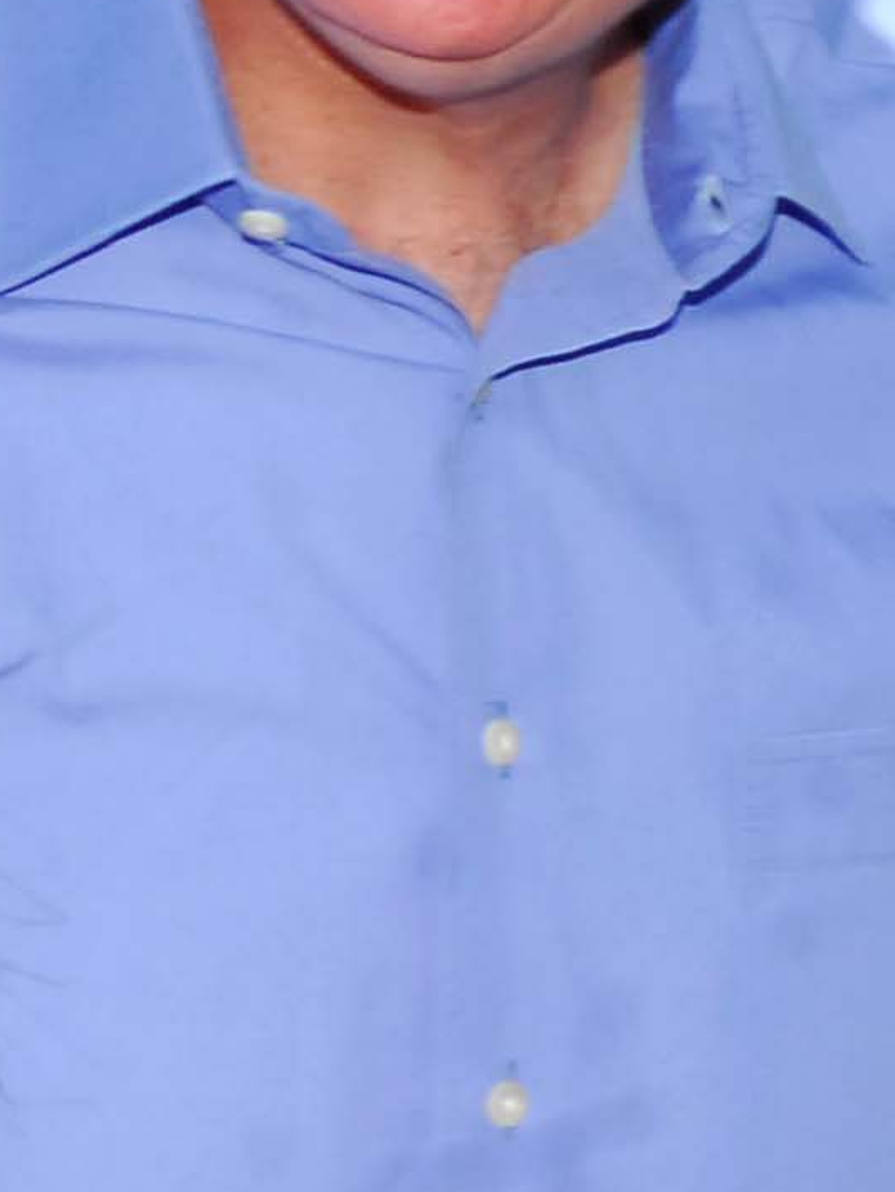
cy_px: 648
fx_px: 9496
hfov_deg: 5.4
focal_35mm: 276
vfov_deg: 7.2
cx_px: 788
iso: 400
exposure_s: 1/250
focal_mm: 35
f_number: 16
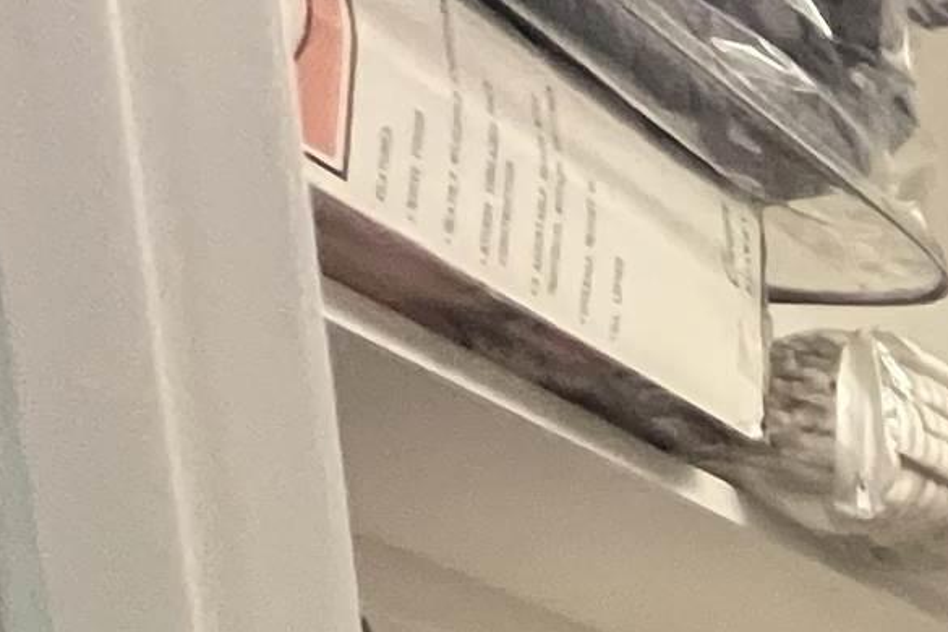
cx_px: 1984
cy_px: 1698
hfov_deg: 17.7
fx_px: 1870
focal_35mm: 71
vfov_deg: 12.6
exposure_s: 1/60
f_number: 1.8
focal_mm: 1.57
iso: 640
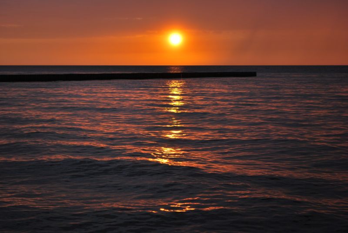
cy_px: 116
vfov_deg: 17.6
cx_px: 174
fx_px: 755
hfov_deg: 26.0
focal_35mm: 78
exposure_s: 1/160
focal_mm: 52
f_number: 6.3
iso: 100
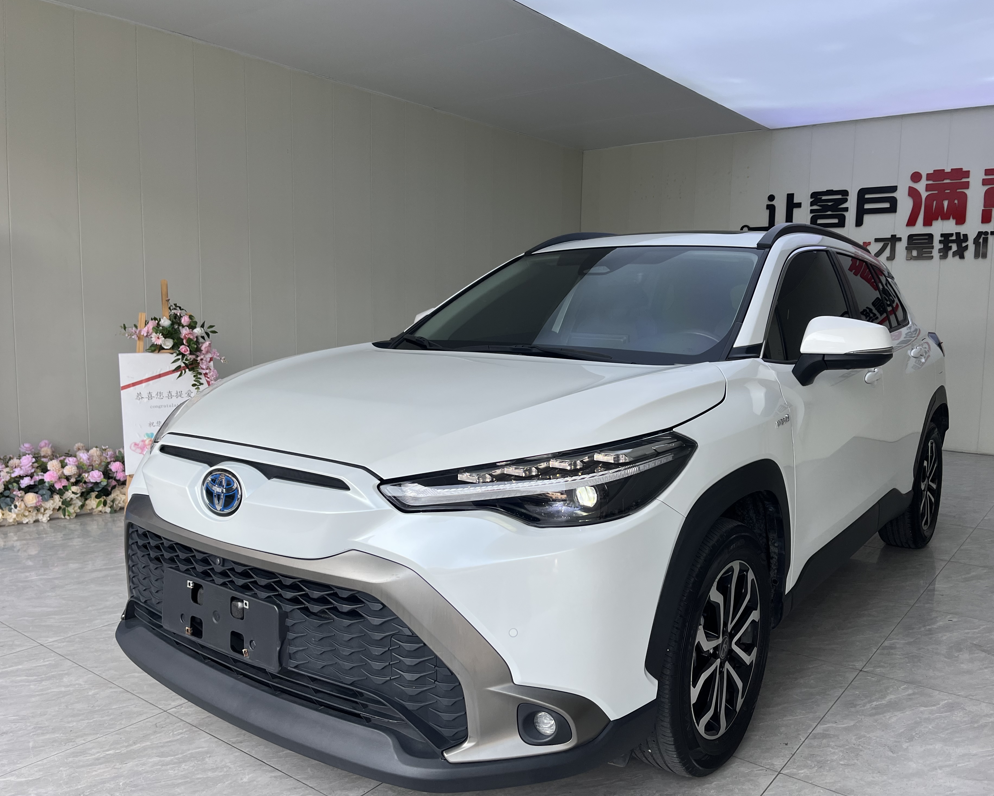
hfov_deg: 62.1
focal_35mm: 28
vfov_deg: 51.5
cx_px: 539
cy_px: 391
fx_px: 824
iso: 50
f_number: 1.6
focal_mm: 5.1
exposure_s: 1/510
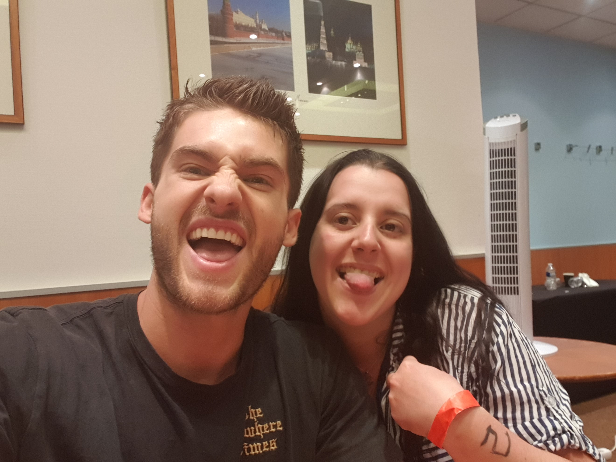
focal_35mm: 31
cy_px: 231
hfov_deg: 58.4
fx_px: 552
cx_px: 308
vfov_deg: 45.4
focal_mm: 2.92
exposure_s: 1/25
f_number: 1.7
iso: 200
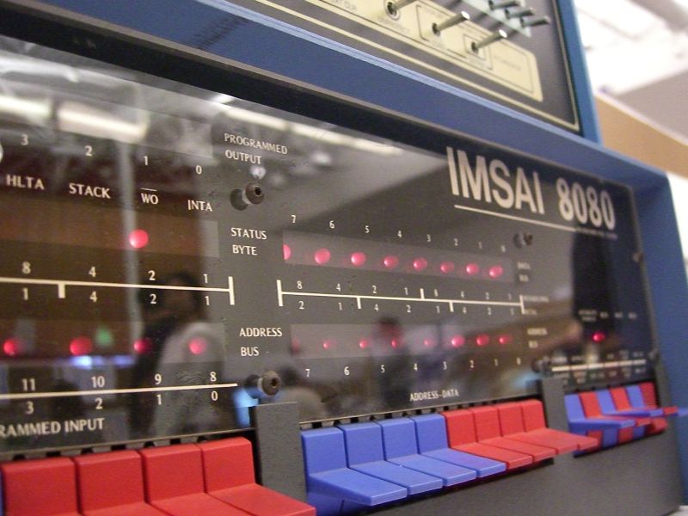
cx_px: 344
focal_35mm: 38
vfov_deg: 37.7
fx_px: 755
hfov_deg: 49.0
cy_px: 258
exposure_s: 1/50
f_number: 2.8
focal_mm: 7.9
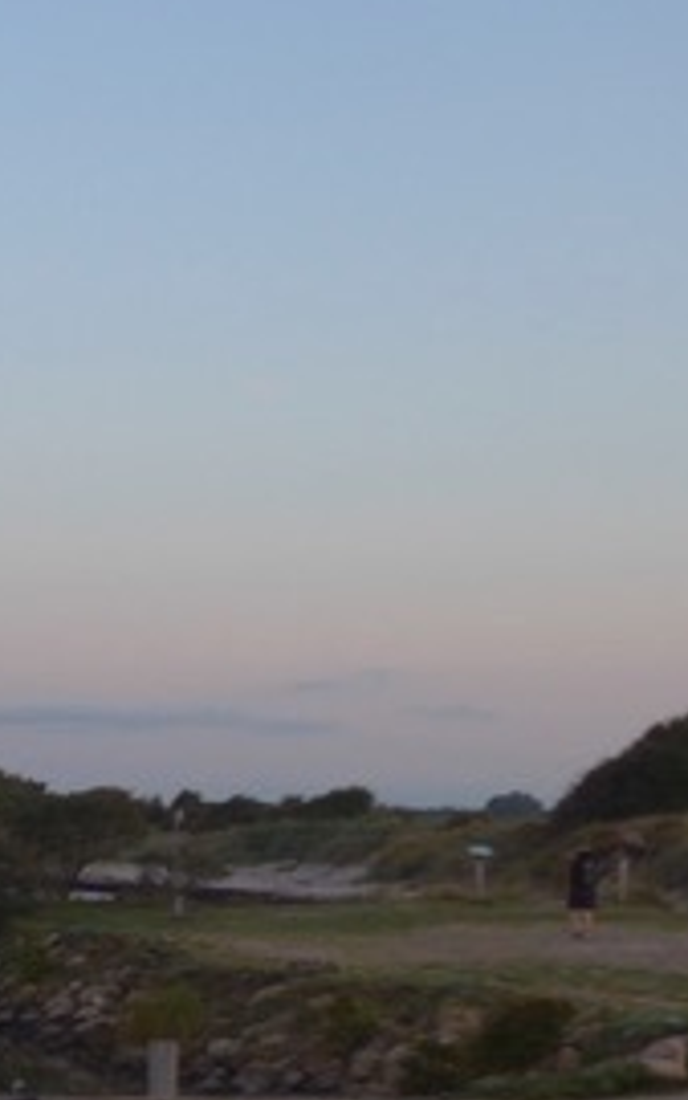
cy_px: 851
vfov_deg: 22.5
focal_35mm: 91
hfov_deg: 12.4
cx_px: -745
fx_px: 2727
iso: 80
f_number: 2.2
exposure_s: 1/100
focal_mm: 6
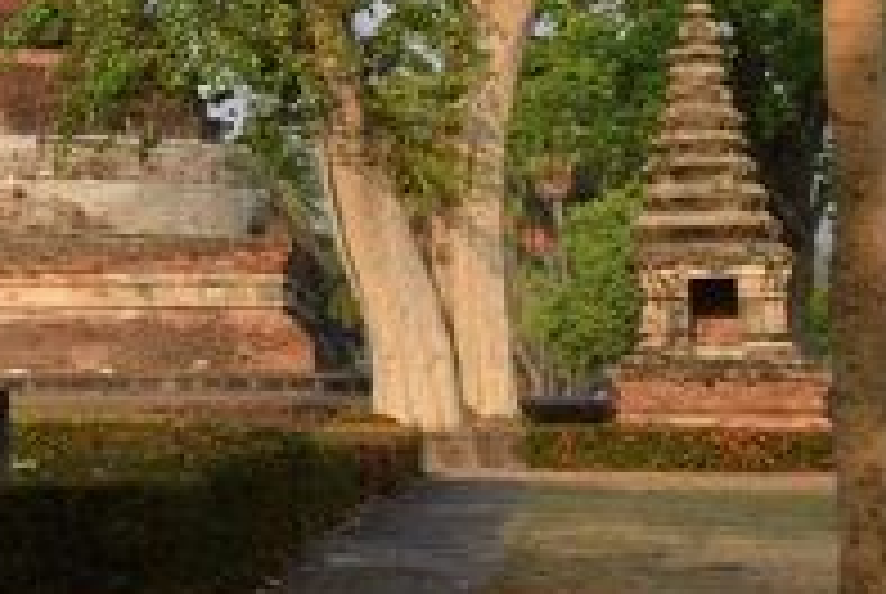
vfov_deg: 8.6
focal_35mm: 158
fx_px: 3894
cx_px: -553
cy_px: -106
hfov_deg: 12.2
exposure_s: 1/400
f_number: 13
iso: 1000
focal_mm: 32
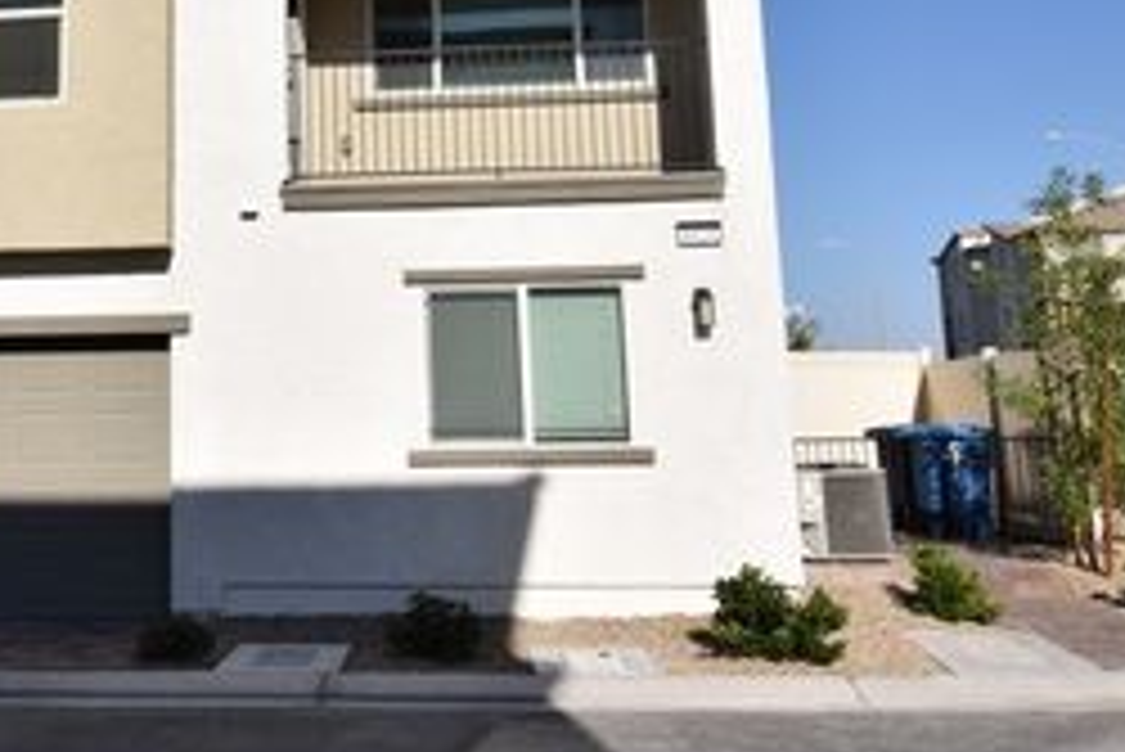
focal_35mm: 45
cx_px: 284
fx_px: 1407
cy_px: 137
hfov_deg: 42.3
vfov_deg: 29.2
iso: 100
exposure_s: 1/125
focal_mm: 15
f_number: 14
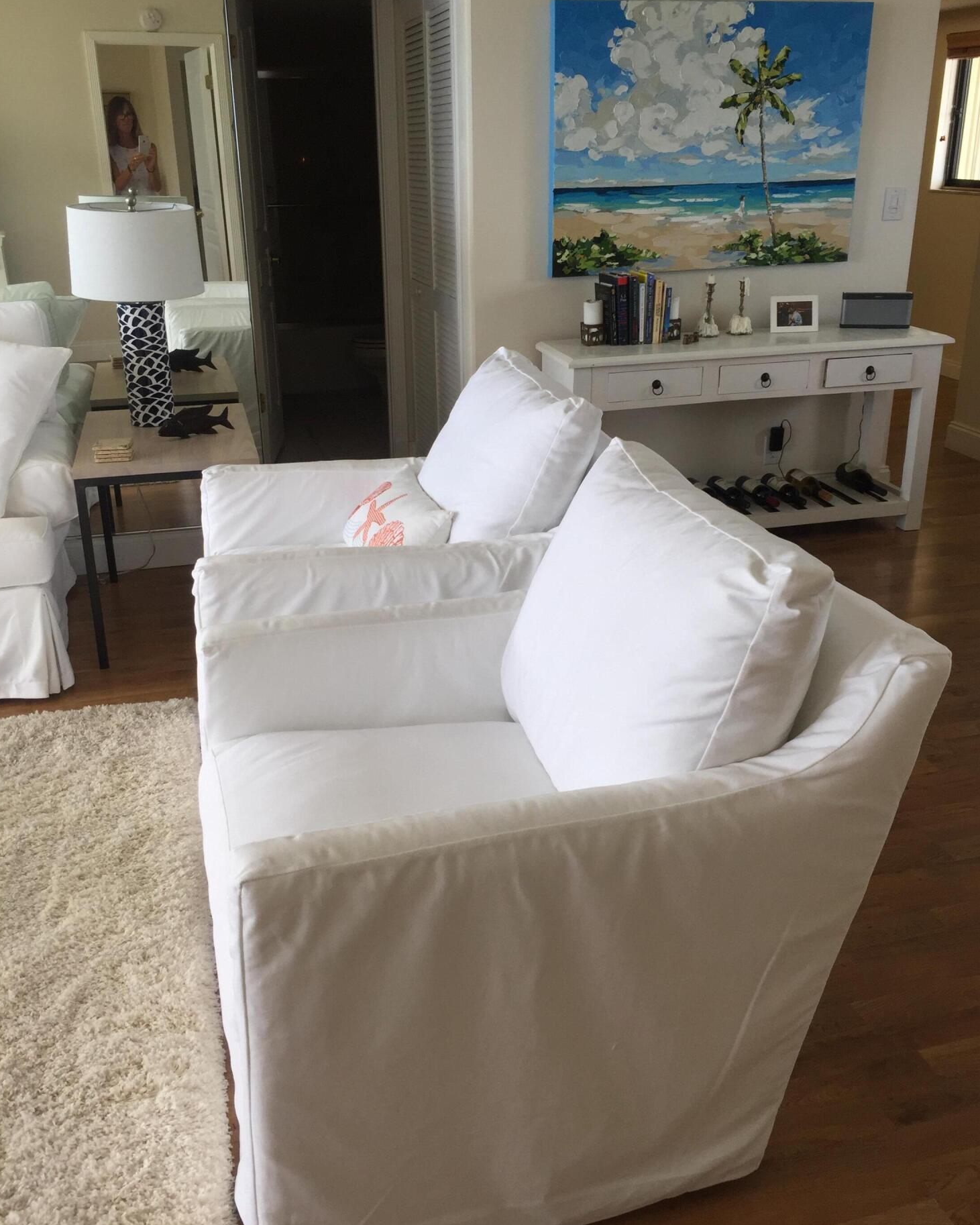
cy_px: 571
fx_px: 1124
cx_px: 496
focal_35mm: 31
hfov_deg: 47.1
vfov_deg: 57.1
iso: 40
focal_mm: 4.15
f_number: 2.2
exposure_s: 1/120
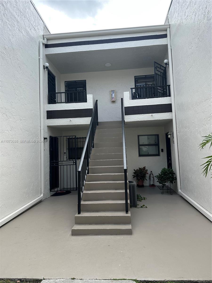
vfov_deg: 71.6
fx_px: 196
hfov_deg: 56.8
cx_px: 106
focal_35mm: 24
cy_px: 142
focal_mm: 6.86
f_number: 1.78
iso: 80
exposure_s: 1/1639
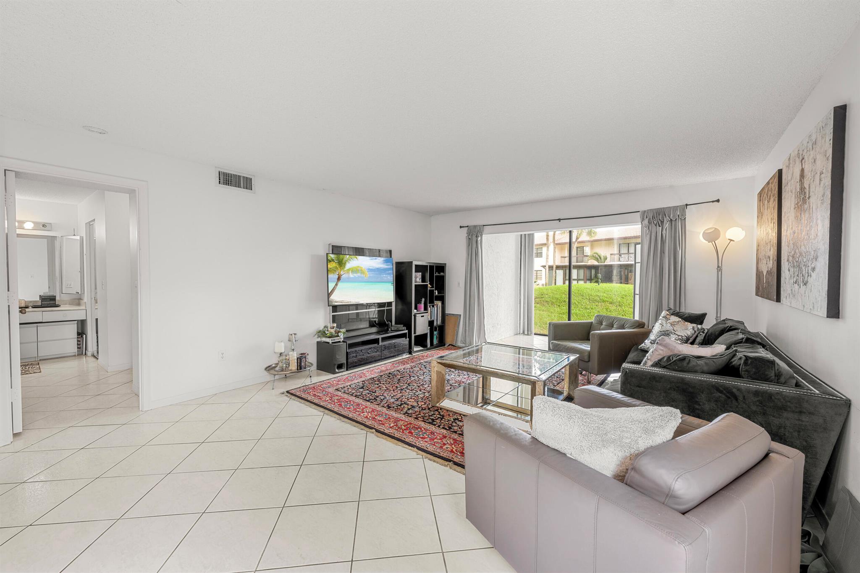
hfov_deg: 104.3
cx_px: 430
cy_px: 286
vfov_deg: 81.2
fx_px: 334
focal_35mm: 14
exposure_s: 1
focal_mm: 14
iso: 64
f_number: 8
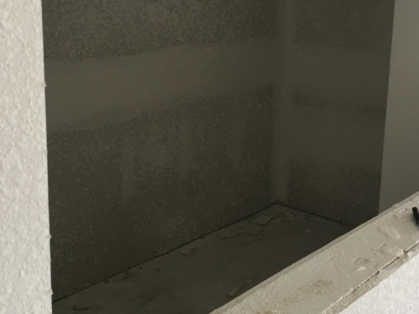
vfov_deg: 27.9
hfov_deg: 36.6
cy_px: 114
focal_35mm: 52
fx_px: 629
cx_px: 266
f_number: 2.2
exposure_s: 1/30
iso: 80
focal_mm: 4.15
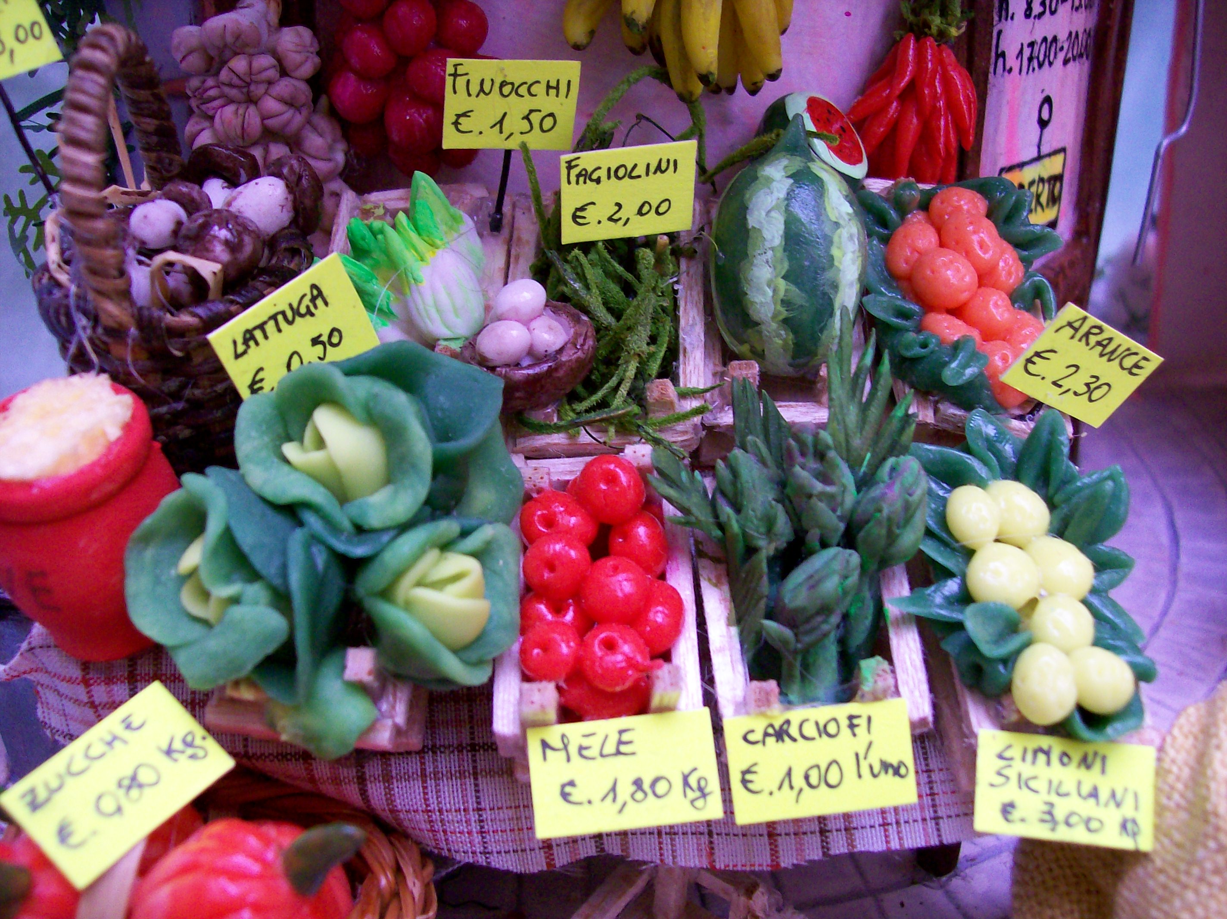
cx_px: 614
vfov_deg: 39.6
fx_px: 1276
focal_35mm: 36
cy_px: 460
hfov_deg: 51.4
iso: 120
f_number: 2.7
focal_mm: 6
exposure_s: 1/32
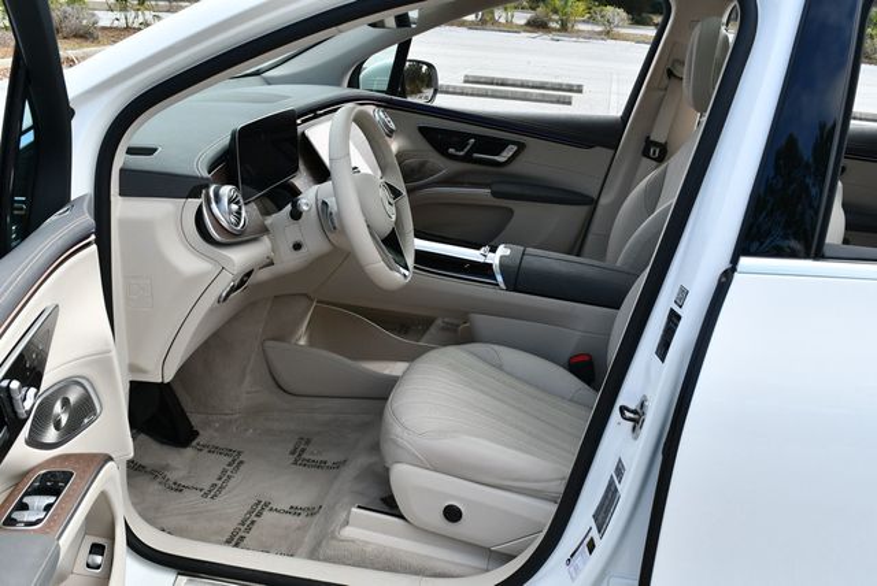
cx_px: 438
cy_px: 293
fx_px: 878
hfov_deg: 53.1
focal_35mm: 36
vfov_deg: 36.9
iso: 200
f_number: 7.1
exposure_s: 1/250
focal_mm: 18
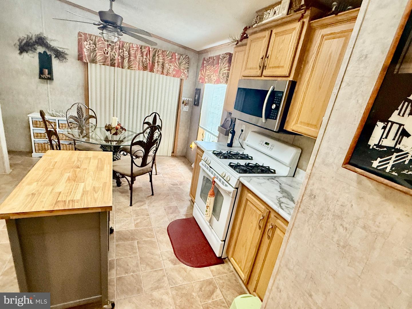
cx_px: 206
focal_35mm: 14
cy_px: 154
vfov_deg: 85.7
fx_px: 167
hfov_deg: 102.1
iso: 500
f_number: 2.2
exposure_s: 1/60
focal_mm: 2.22
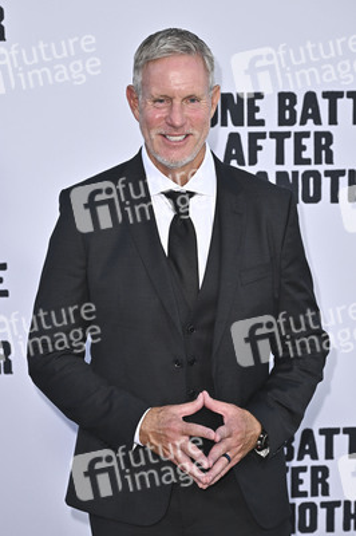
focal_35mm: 79
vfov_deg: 25.7
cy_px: 268
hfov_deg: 17.2
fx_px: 1174
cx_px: 178
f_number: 5
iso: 800
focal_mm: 79
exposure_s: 1/320
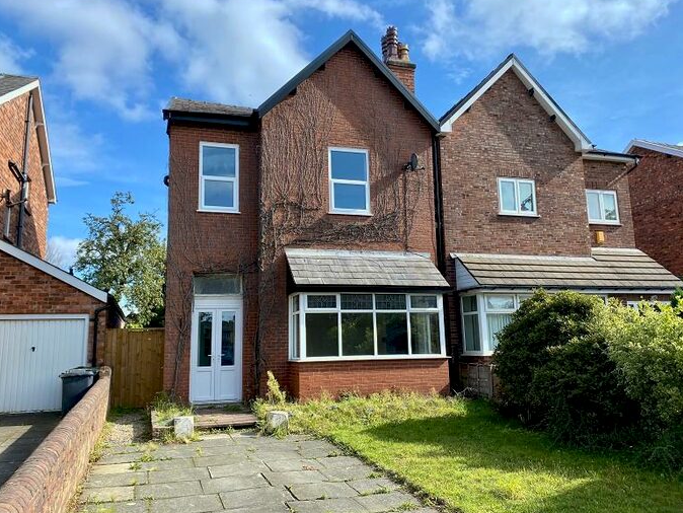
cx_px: 335
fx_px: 533
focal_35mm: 27
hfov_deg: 65.3
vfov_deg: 51.4
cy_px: 253
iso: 32
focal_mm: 4.25
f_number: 1.8
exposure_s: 1/1585
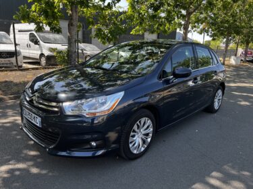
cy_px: 94
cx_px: 126
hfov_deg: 67.3
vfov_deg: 53.0
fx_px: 190
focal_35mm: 26
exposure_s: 1/502
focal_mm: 5.7
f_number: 1.5
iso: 50
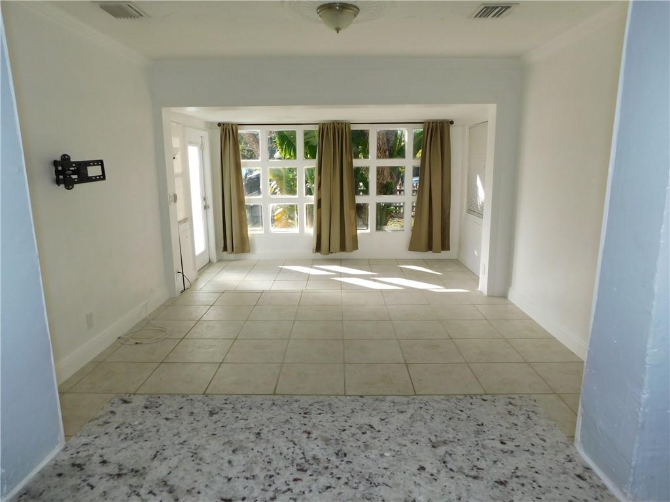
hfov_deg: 73.9
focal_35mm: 23
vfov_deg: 58.9
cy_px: 251
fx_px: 445
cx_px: 335
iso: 125
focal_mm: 4
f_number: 3
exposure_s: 1/400
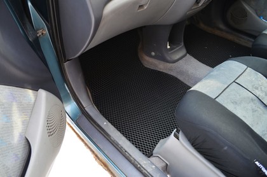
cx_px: 134
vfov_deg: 47.7
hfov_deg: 67.5
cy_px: 88
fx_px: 200
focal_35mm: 27
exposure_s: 1/60
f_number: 4
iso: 400
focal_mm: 18
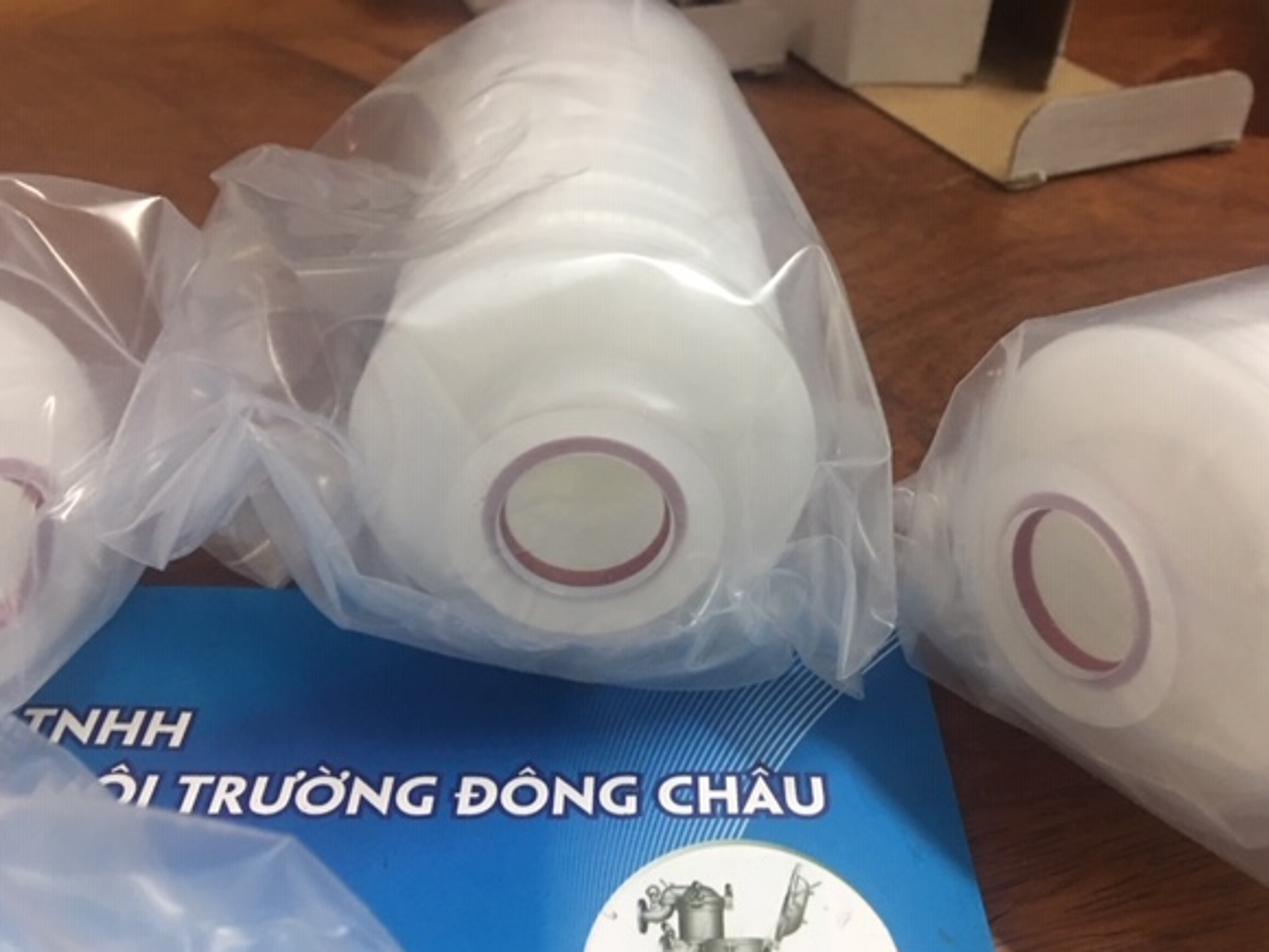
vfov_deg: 44.2
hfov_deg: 56.8
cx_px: 676
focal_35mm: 32
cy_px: 473
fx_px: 1173
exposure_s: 1/10
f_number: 2.2
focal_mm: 4.15
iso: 80
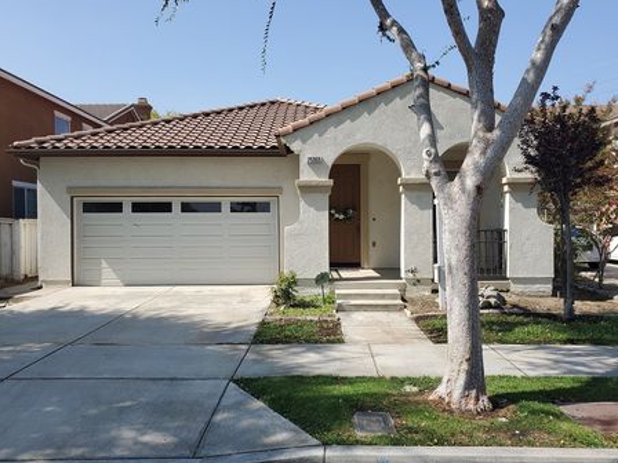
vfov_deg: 48.2
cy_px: 238
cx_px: 321
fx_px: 518
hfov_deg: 61.6
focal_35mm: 29
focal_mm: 4.3
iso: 50
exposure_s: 1/1102
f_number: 2.4
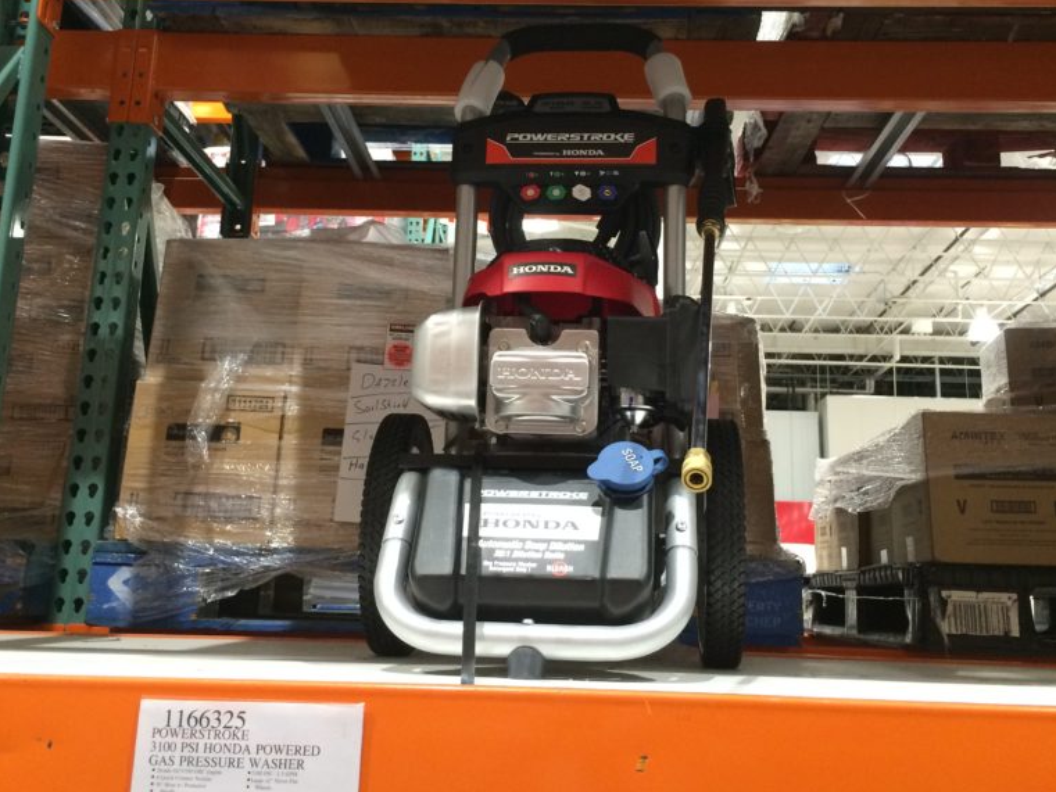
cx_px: 530
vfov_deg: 36.4
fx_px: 1190
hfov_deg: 47.9
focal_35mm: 39
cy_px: 262
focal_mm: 4.15
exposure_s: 1/30
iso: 160
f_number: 2.2
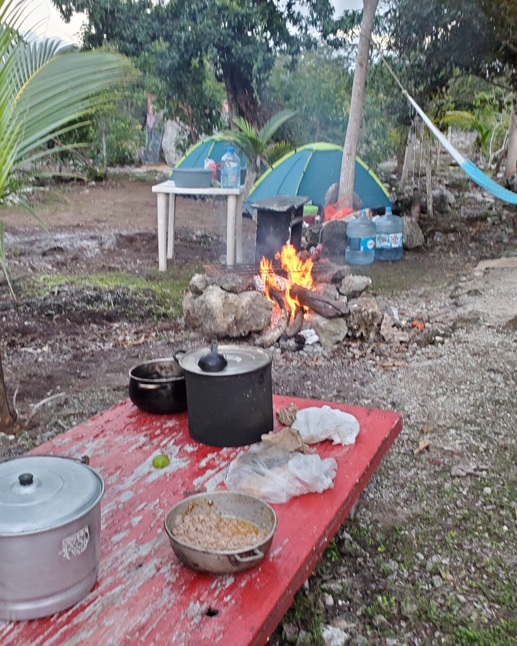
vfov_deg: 51.5
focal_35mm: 35
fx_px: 669
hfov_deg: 42.2
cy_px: 332
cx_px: 250
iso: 200
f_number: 2.4
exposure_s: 1/39
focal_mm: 4.3
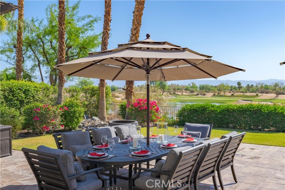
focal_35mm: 36
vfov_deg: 36.9
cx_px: 142
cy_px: 95
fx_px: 285
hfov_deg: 53.1
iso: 100
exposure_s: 1/1000
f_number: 10
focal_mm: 24
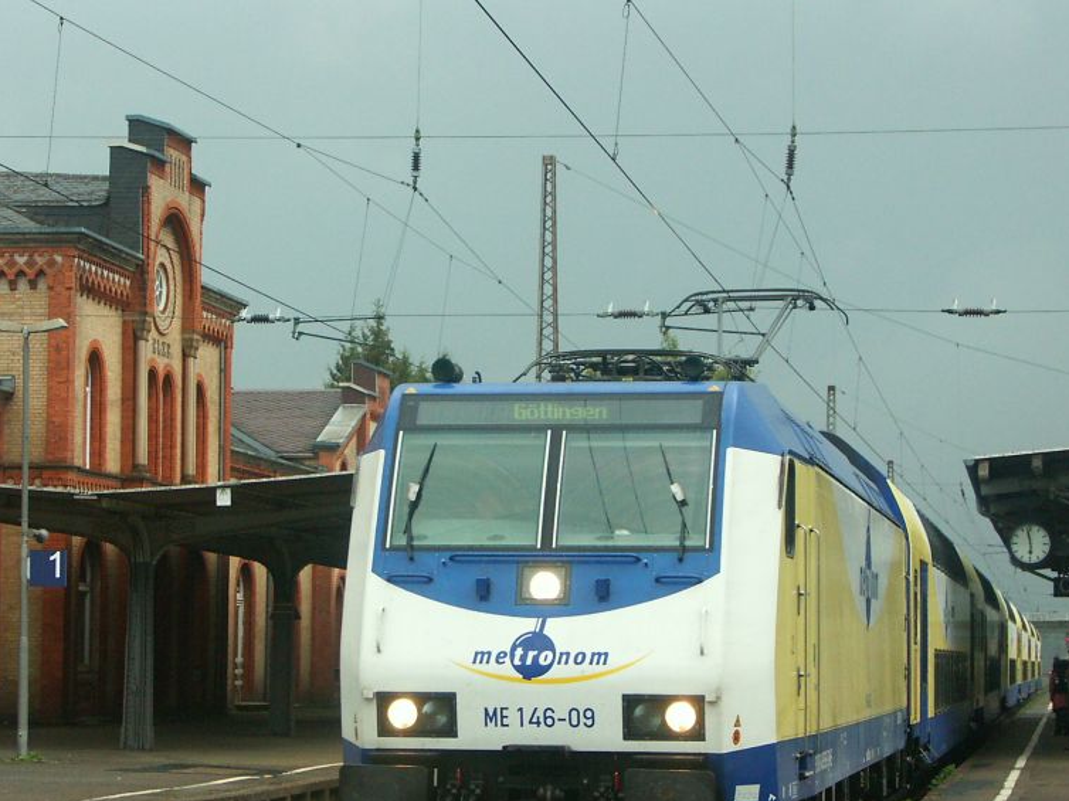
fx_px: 3272
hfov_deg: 18.6
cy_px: 533
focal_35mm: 106
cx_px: 520
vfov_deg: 13.9
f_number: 3.5
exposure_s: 1/250
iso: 200
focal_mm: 20.1
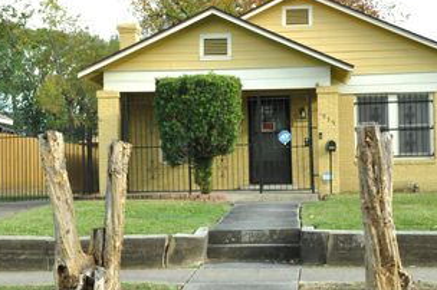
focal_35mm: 74
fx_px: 897
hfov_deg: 27.4
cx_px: 203
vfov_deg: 18.4
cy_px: 152
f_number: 7.1
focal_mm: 30
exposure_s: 1/100
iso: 200
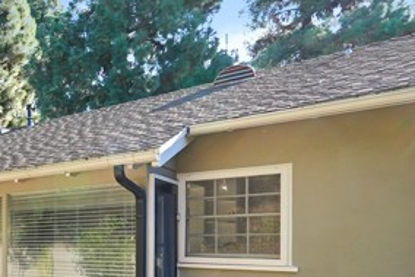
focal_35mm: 36
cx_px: -51
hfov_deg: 41.3
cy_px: 260
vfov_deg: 34.4
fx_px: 415
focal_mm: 16
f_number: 4
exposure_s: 1/125
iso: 100
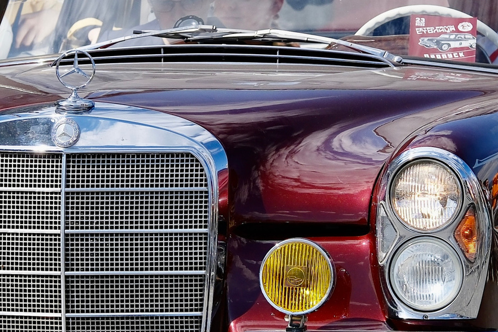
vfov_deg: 4.0
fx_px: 4785
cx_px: 263
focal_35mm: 346
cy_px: 133
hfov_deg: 6.0
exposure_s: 1/3500
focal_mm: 75
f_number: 3.2
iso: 160
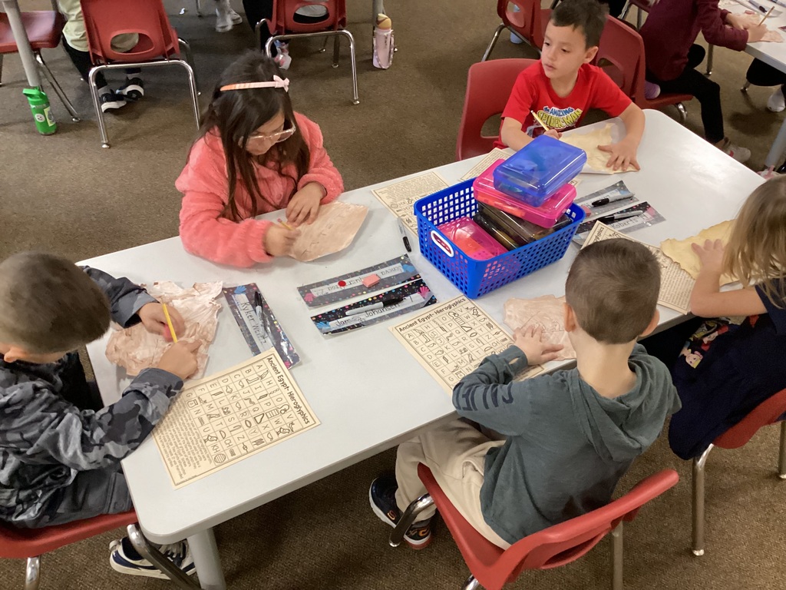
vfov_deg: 45.4
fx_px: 704
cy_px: 295
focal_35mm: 31
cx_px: 393
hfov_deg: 58.4
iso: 400
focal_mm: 3.3
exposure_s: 1/30
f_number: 2.4
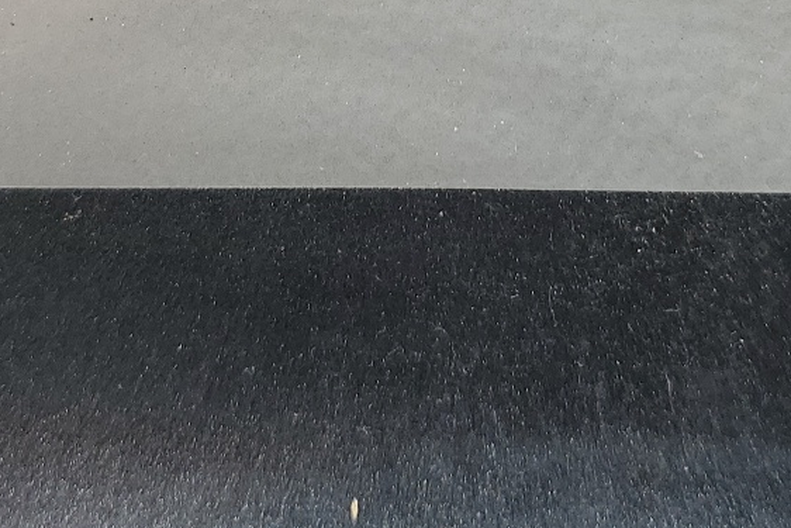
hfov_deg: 26.3
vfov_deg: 16.9
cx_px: 479
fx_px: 1692
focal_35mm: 77
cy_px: -118
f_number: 1.5
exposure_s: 1/263
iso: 50
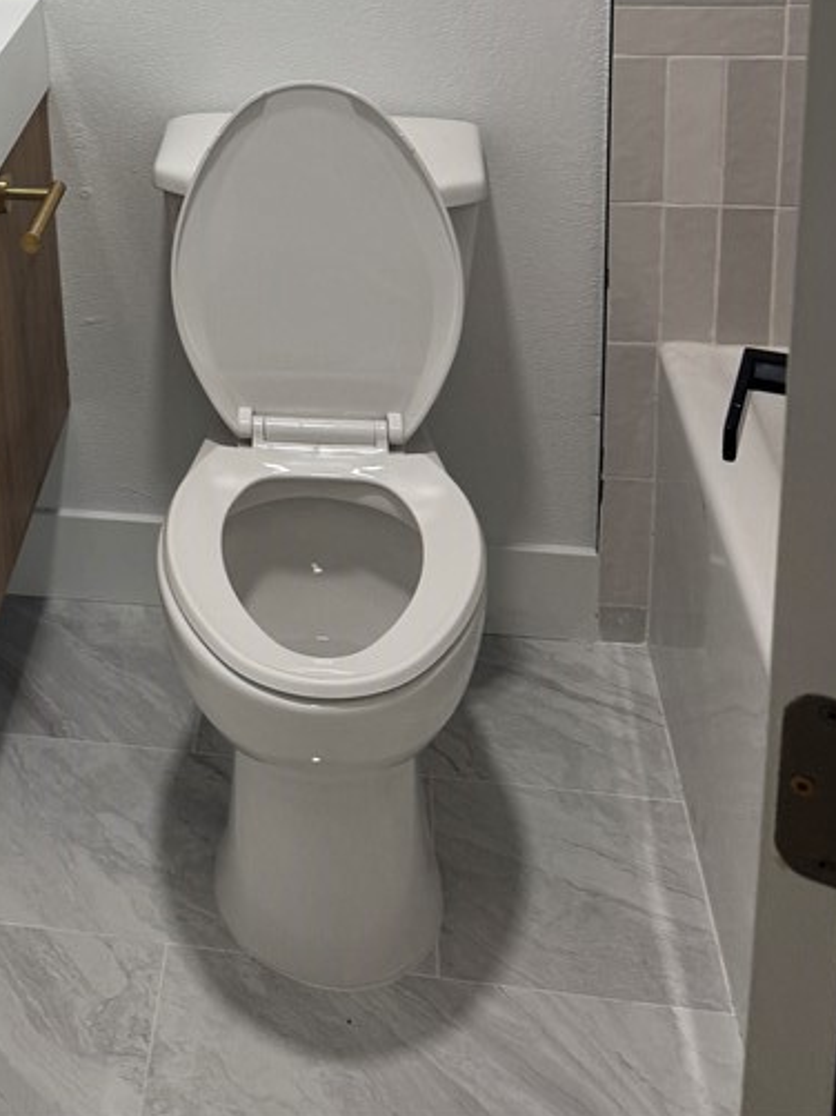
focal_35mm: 49
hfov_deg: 28.0
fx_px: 1579
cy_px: -16
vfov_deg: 35.1
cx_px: 9
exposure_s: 1/120
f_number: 1.78
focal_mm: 6.76
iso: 125
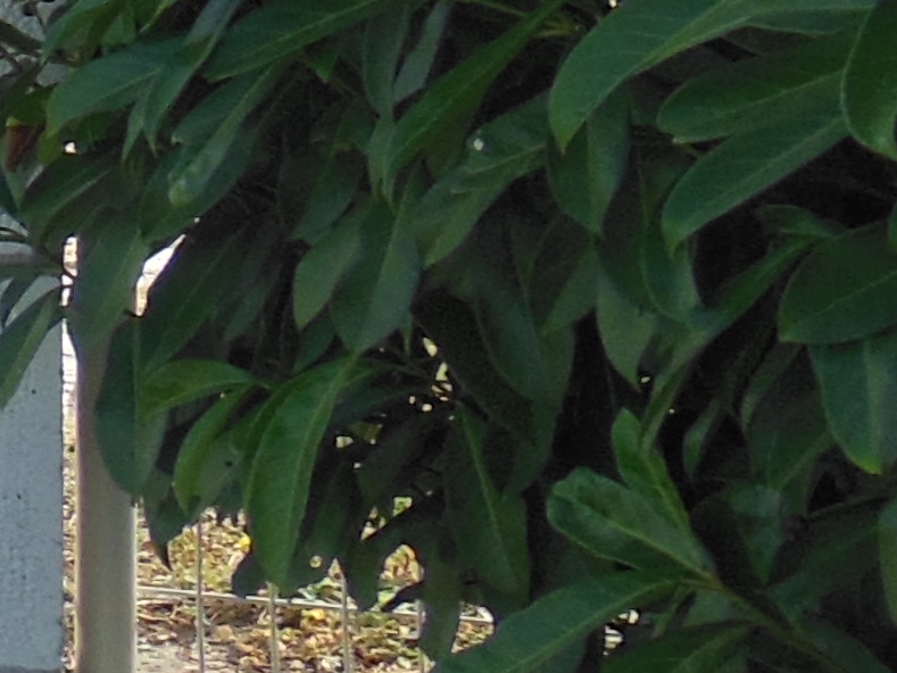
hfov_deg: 10.8
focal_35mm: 146
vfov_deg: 9.9
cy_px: -326
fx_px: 3784
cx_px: -1484
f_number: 3.5
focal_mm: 4.5
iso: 125
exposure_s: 1/500
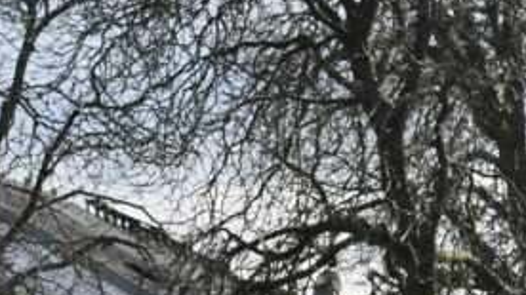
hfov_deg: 5.5
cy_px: 606
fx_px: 5521
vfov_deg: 3.0
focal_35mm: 396
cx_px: 316
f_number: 13
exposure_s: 1/1600
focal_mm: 102
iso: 4000
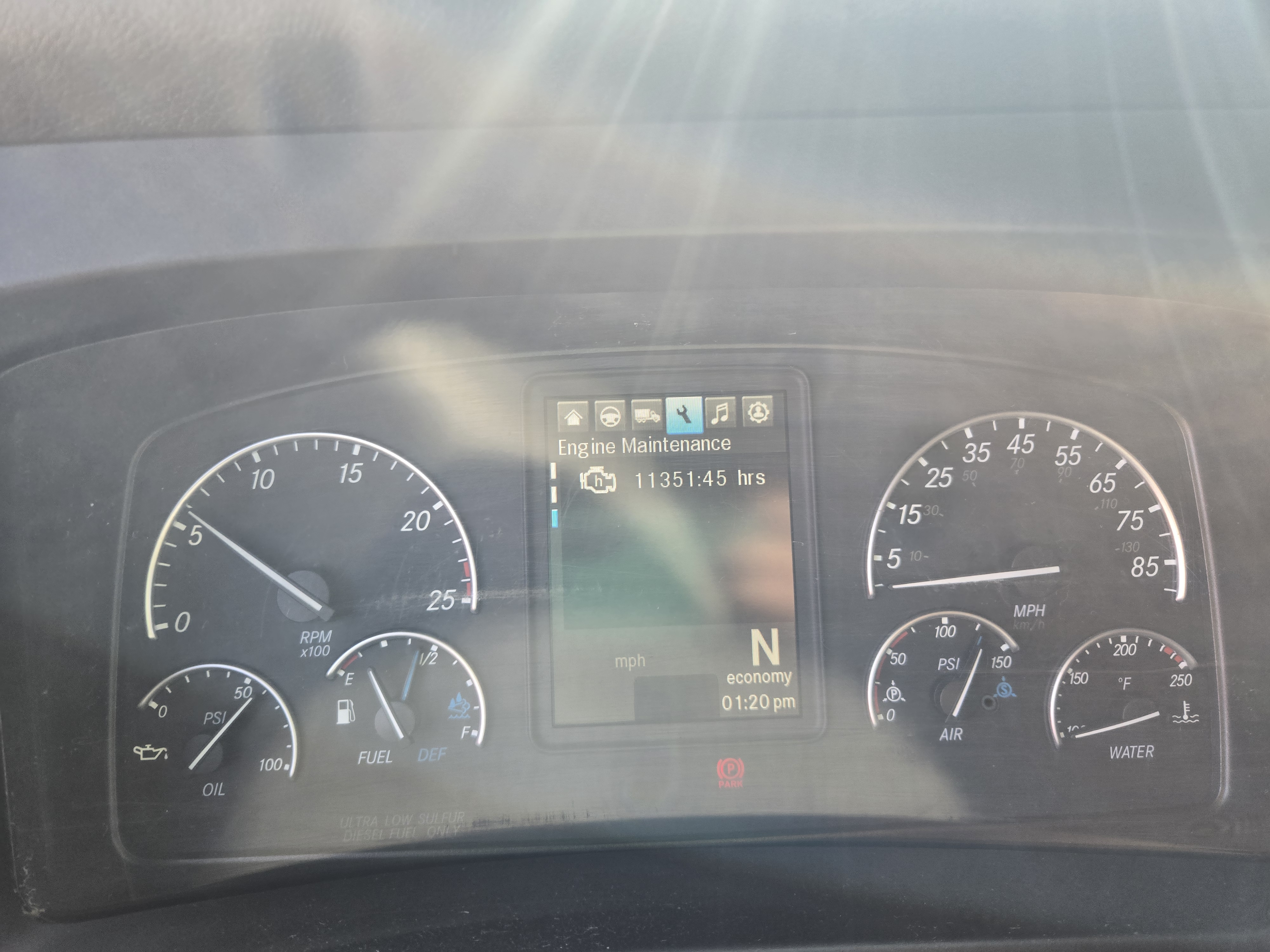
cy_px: 476
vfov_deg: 58.9
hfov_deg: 73.9
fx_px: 844
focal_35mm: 23
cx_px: 635
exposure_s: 1/180
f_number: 1.8
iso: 100
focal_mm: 5.4
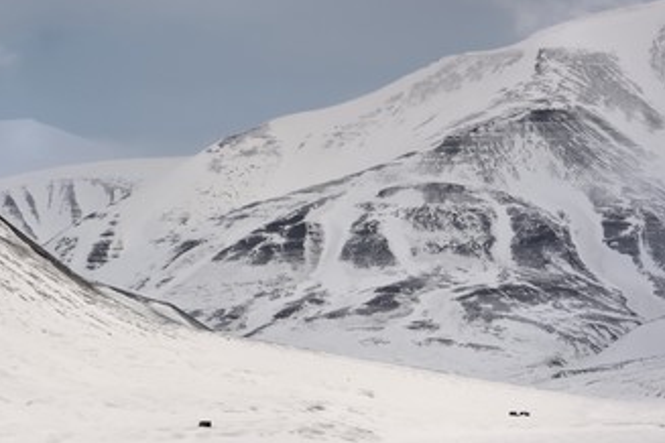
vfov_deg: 5.6
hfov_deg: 8.4
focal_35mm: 244
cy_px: 211
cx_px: 264
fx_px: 4507
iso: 400
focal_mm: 190
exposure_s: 1/250
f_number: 7.1
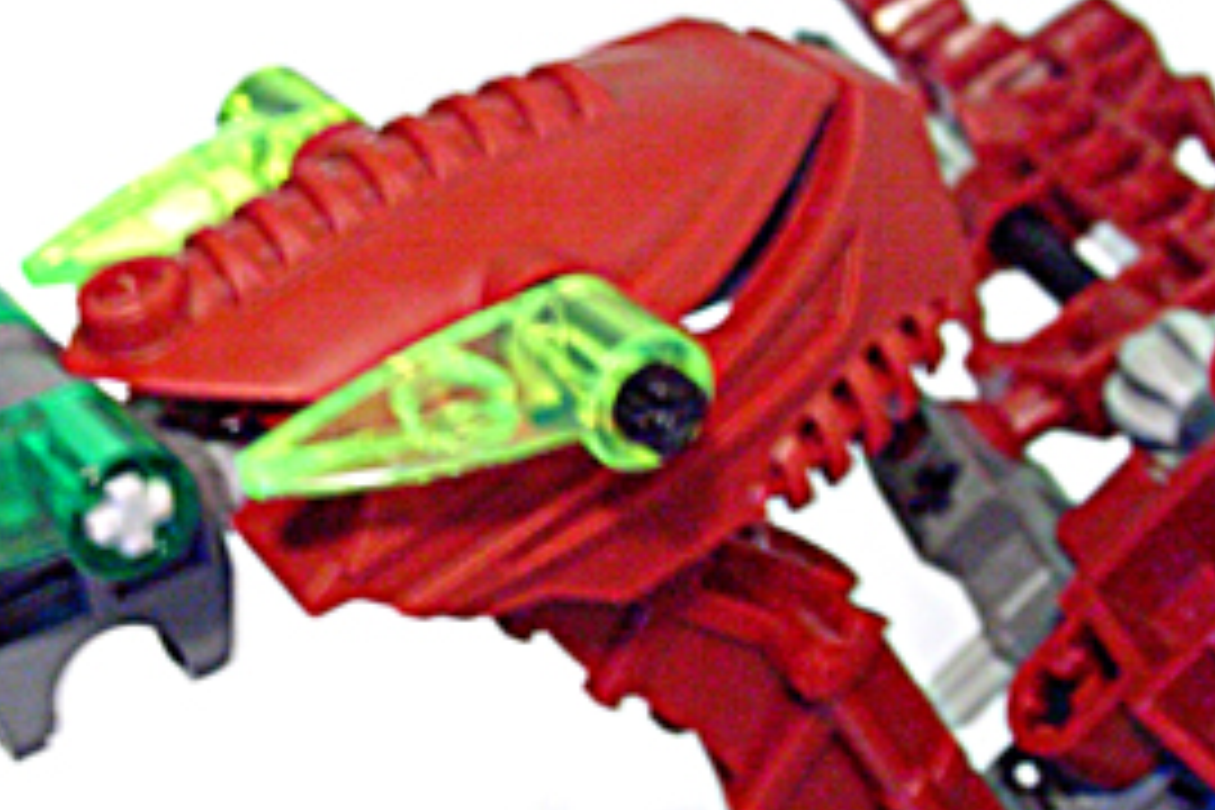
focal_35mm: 97
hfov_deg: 20.9
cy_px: 454
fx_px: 3273
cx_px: 396
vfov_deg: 14.1
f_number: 3.5
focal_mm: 9.6
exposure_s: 1/1.1
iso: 200
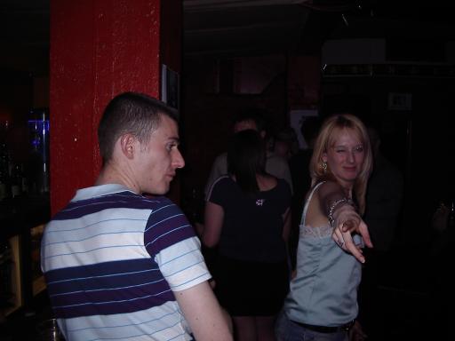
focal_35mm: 38
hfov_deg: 49.0
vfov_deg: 37.7
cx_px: 228
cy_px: 170
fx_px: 499
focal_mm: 5.8
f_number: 2.6
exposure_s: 1/60
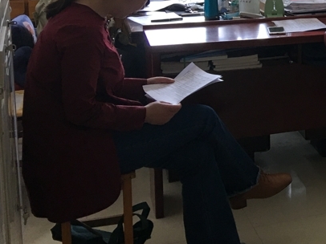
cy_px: 4
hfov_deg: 21.0
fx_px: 772
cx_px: 460
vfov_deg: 17.6
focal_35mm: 82
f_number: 2.2
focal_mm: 4.15
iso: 32
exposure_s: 1/33
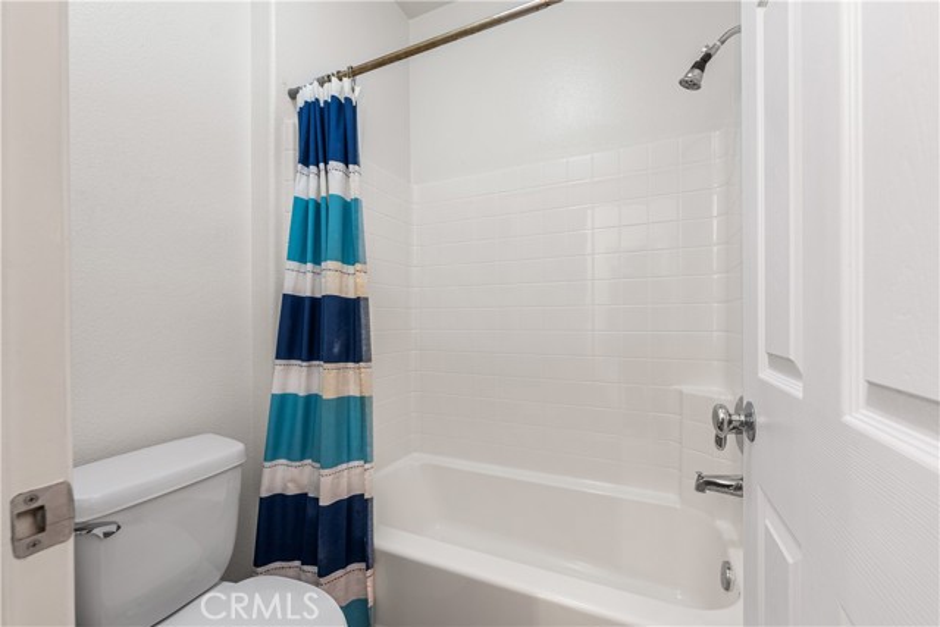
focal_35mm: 14
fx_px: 366
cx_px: 470
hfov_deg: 104.2
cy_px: 314
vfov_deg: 81.2
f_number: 7.1
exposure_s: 1/2.5
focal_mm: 14
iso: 320
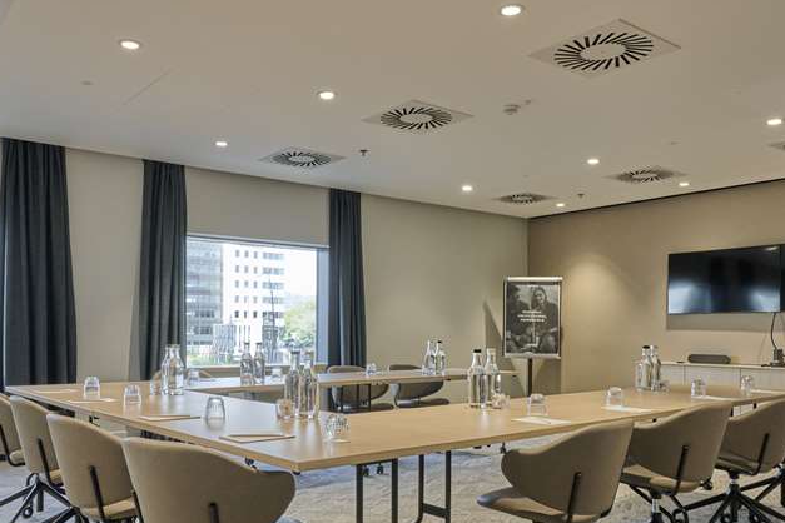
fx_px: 694
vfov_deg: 40.9
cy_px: 342
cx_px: 370
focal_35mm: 32
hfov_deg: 59.0
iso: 200
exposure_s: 1/13
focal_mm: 19.5
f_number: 13
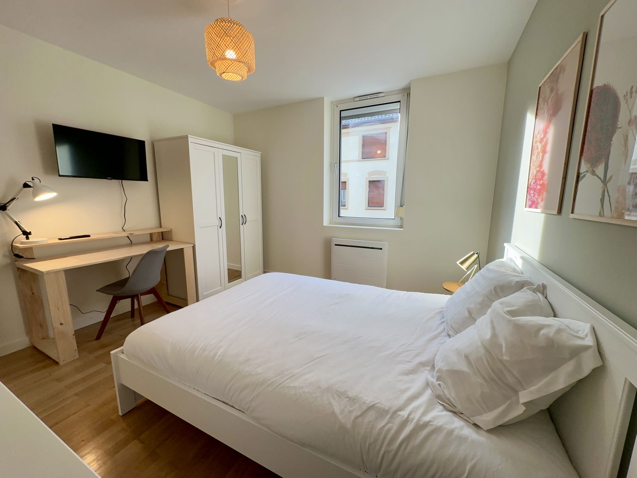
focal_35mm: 14
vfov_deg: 85.7
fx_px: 258
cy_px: 239
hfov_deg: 102.1
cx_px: 318
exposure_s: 1/118
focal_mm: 2.22
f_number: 2.2
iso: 40
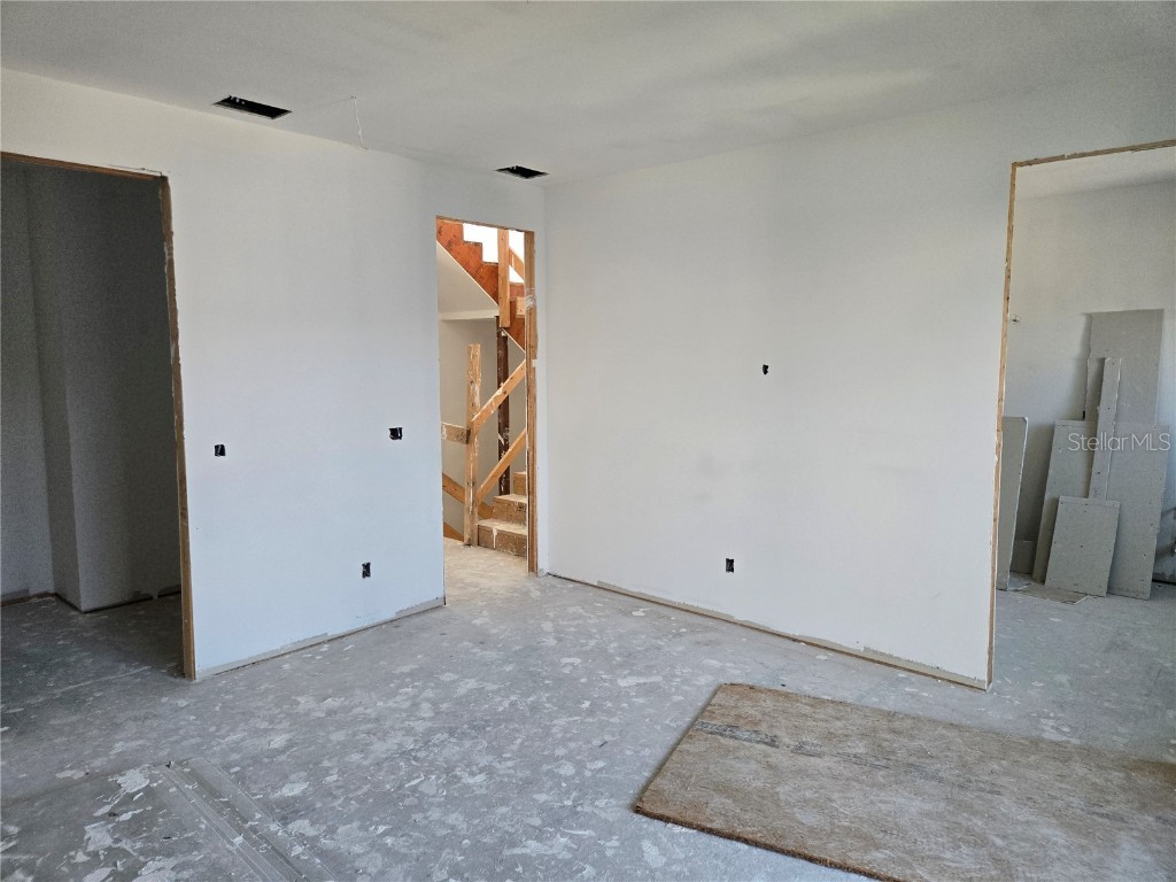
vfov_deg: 58.9
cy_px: 441
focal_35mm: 23
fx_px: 781
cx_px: 588
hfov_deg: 73.9
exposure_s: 1/180
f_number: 1.8
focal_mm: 5.4
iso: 200
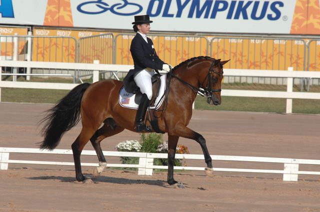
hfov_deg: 3.8
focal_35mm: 540
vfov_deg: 2.5
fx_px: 4794
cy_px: 106
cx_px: 160
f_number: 11
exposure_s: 1/500
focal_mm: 360
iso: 200
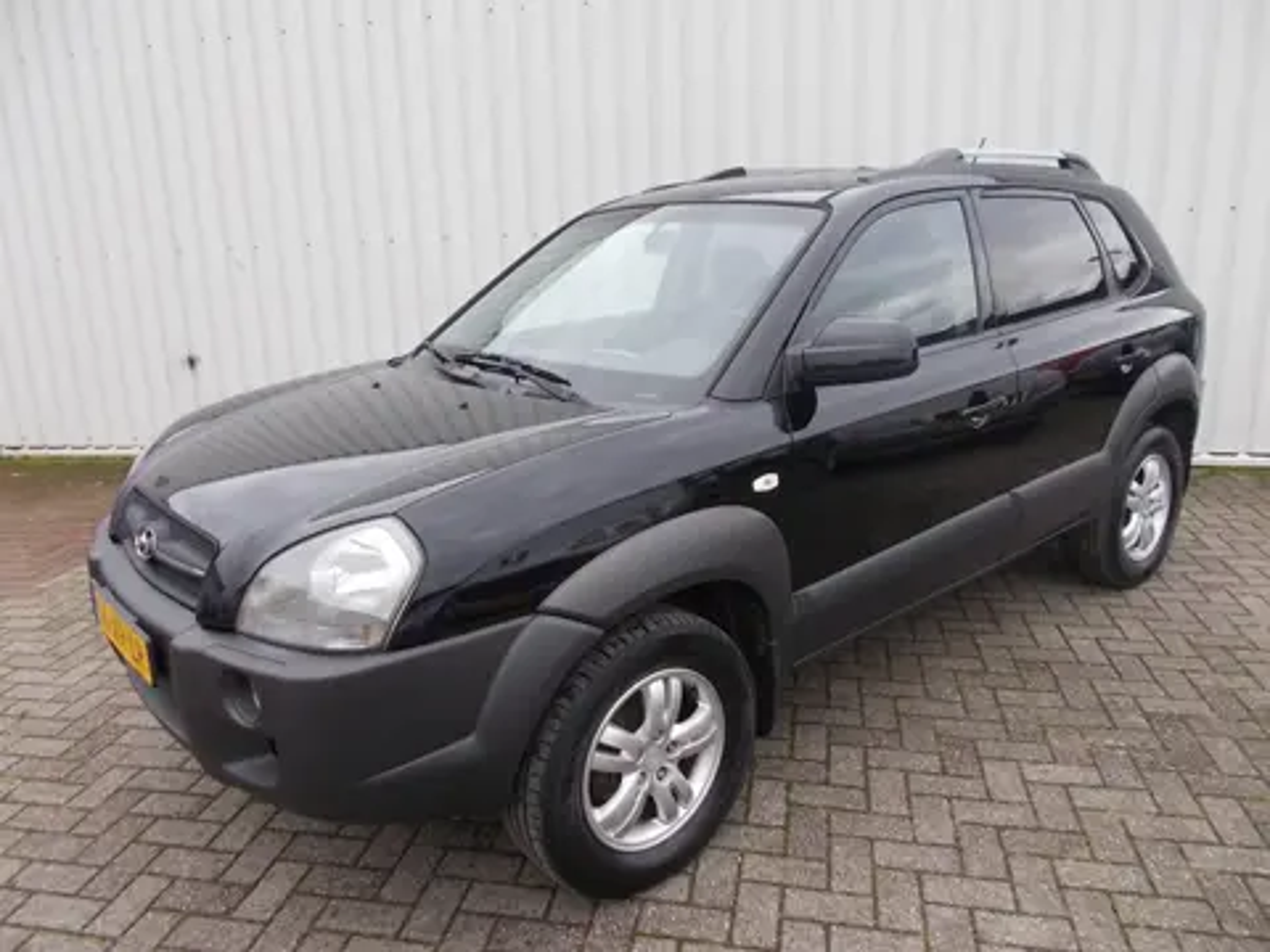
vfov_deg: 53.1
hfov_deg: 67.3
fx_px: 954
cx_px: 635
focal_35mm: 26
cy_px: 476
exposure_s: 1/100
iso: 80
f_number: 3.2
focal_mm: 4.6
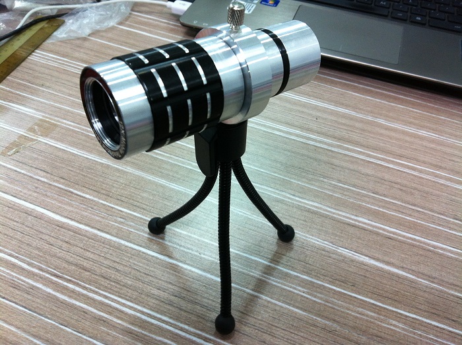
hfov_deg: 52.7
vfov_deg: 40.6
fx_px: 466
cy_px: 172
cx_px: 231
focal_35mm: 35
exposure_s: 1/17
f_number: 2.8
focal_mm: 3.85
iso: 100
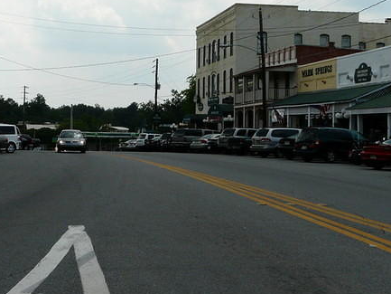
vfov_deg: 21.6
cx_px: 125
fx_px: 768
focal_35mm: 68
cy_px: 104
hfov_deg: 28.3
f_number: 6.3
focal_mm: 5.9
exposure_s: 1/400
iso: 100
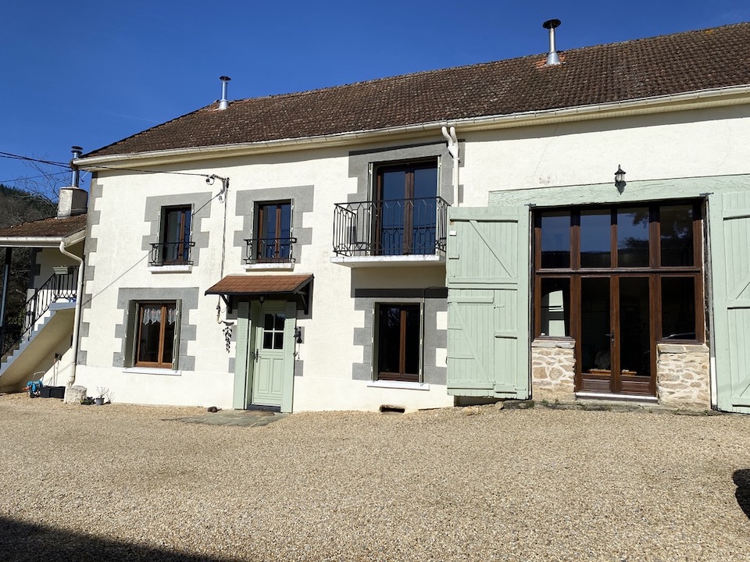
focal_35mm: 26
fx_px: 563
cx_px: 375
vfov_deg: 53.1
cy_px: 281
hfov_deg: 67.3
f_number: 1.8
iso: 32
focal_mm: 4.25
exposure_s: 1/6757
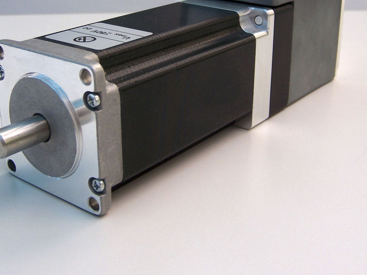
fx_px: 551
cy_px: 79
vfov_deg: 27.7
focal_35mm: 52
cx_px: 179
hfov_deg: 36.8
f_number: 2.8
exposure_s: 1/250
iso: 80
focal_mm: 6.2
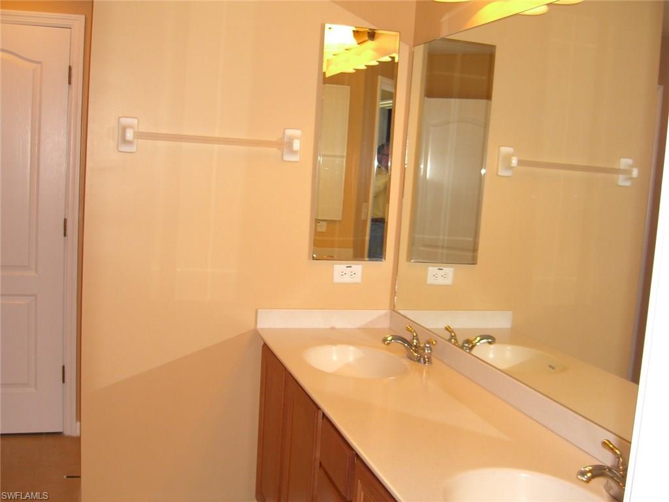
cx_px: 334
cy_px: 251
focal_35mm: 38
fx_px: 734
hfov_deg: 49.0
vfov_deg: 37.7
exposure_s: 1/60
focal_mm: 7.9
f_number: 2.8
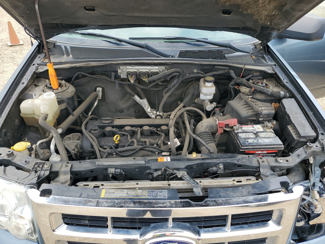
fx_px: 244
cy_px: 122
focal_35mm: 26
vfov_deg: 53.1
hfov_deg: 67.3
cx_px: 162
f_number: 1.5
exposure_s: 1/909
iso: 50
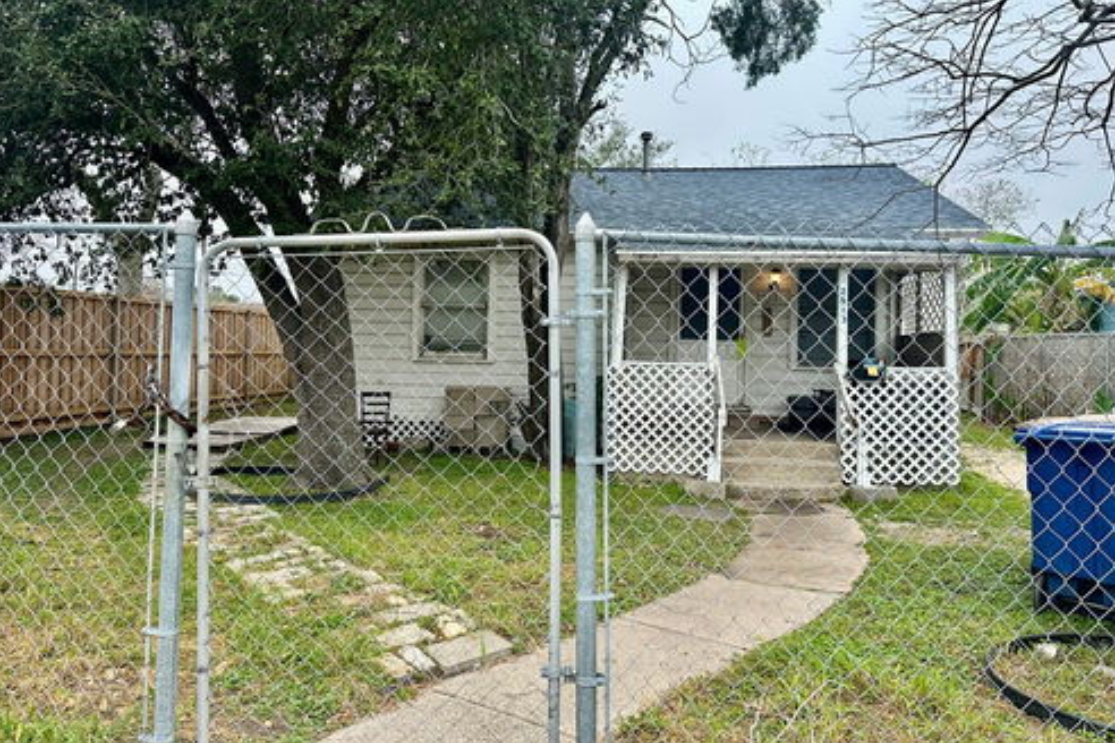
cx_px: 569
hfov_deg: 69.4
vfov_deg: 49.4
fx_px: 805
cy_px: 326
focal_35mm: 26
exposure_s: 1/1880
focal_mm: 6.86
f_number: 1.78
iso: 80
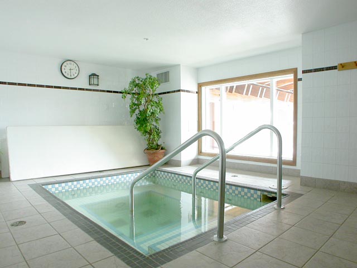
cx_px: 178
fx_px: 392
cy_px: 134
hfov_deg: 49.0
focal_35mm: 38
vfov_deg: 37.7
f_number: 5.3
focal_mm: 7.85
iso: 100
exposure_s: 1/8
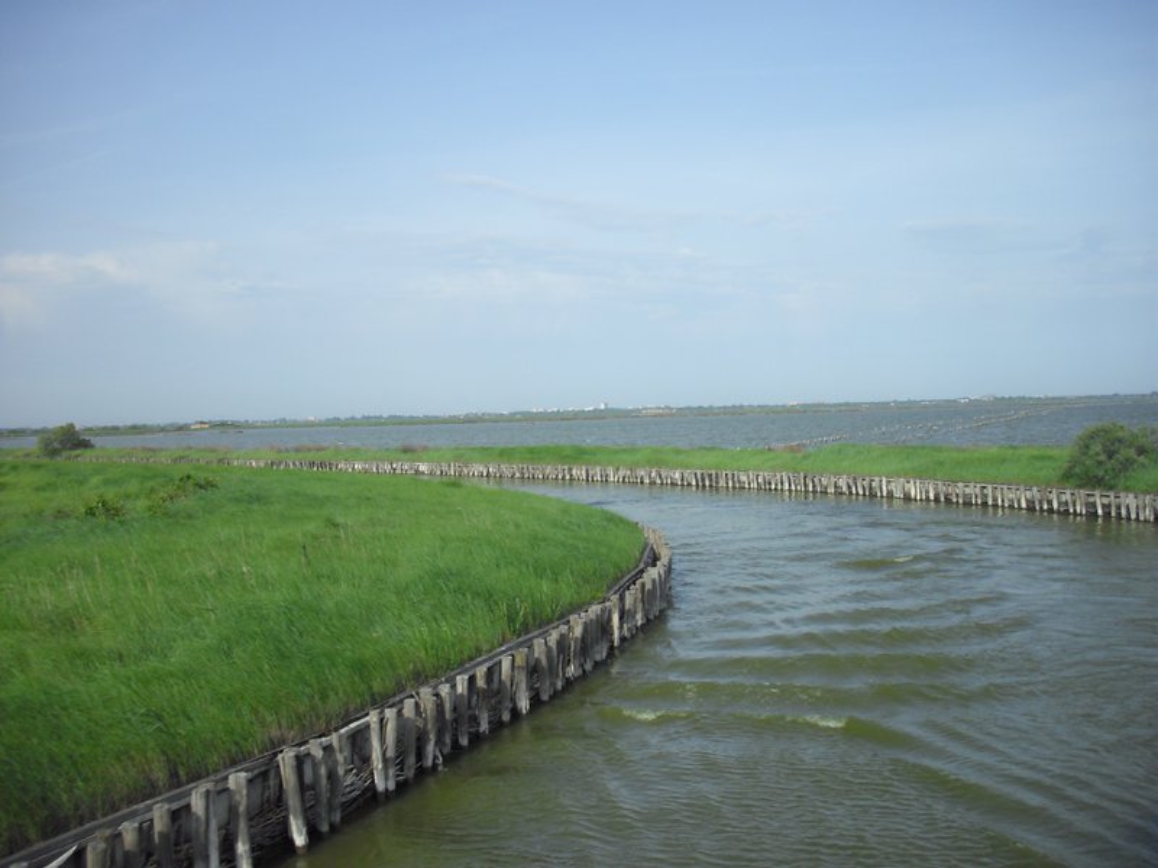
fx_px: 1271
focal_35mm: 38
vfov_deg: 37.7
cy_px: 434
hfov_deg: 49.0
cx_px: 579
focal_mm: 6.2
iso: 100
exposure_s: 1/250
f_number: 8
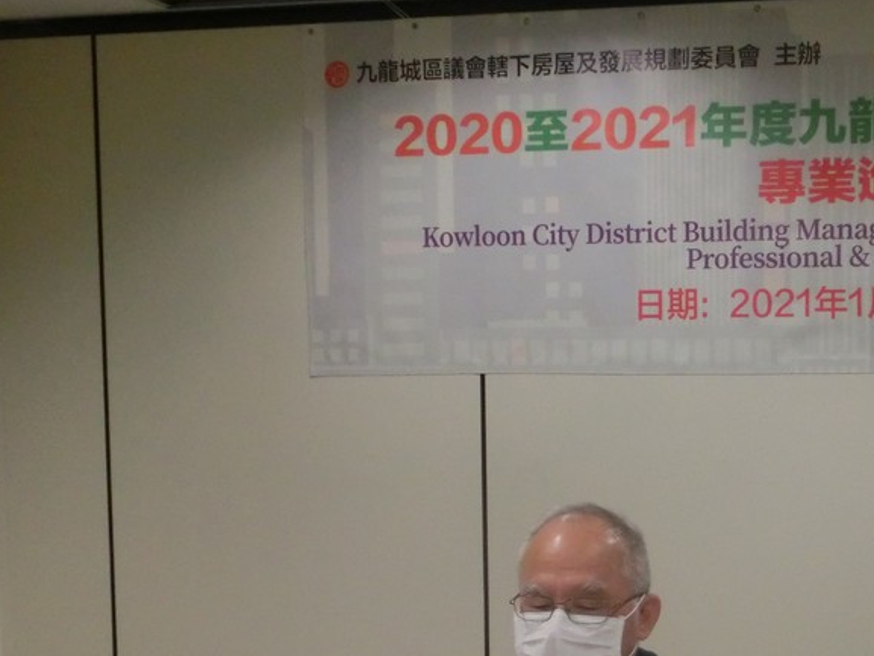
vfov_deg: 20.4
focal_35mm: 71
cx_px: 756
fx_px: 1793
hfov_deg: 26.6
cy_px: 547
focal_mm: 7.15
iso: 640
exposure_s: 1/125
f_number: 4
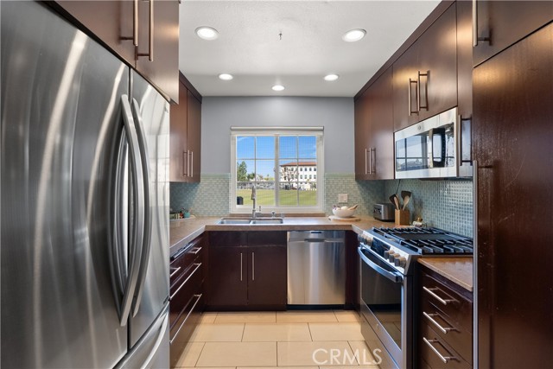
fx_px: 246
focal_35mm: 16
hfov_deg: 96.7
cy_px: 184
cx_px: 276
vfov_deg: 73.8
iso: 640
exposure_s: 1/15
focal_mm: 16
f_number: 9
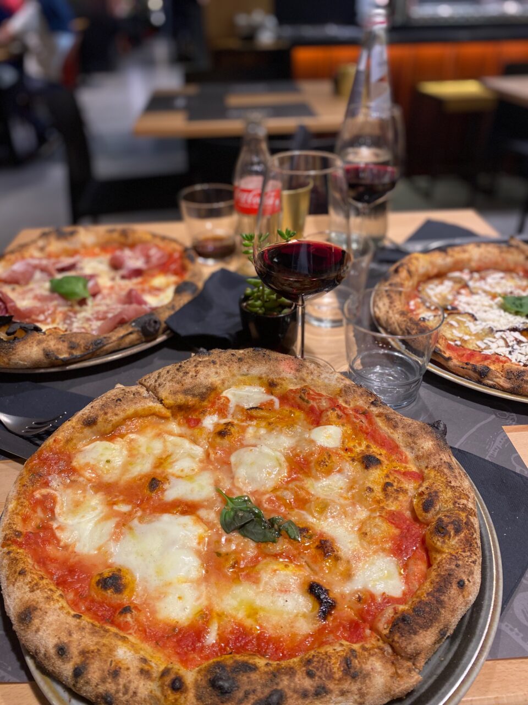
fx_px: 529
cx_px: 264
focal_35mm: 26
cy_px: 352
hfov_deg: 53.1
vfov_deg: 67.3
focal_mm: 4.25
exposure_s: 1/50
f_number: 1.8
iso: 125
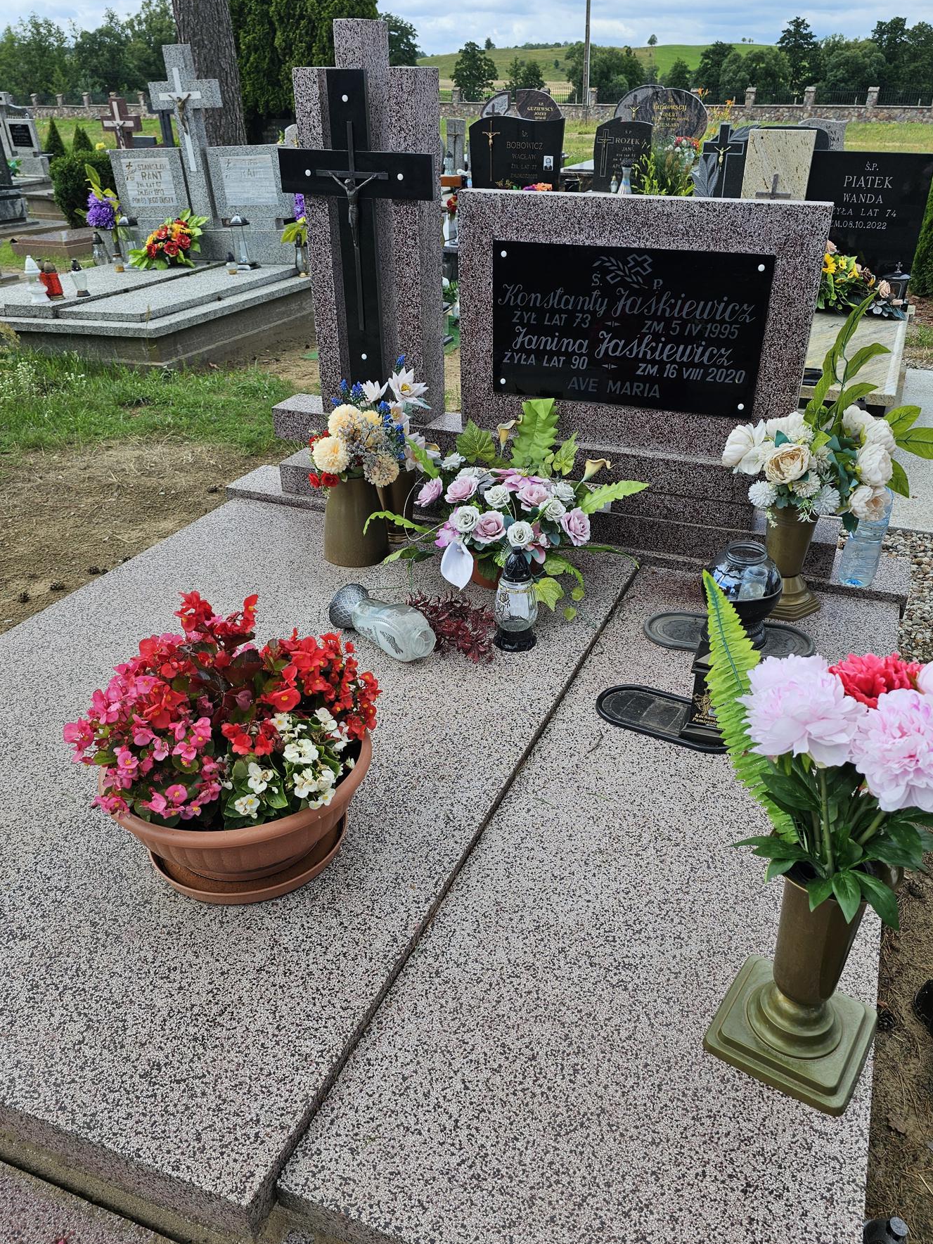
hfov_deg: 53.0
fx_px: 934
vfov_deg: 67.2
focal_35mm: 26
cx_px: 504
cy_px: 681
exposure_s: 1/451
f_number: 1.7
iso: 10
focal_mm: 6.3
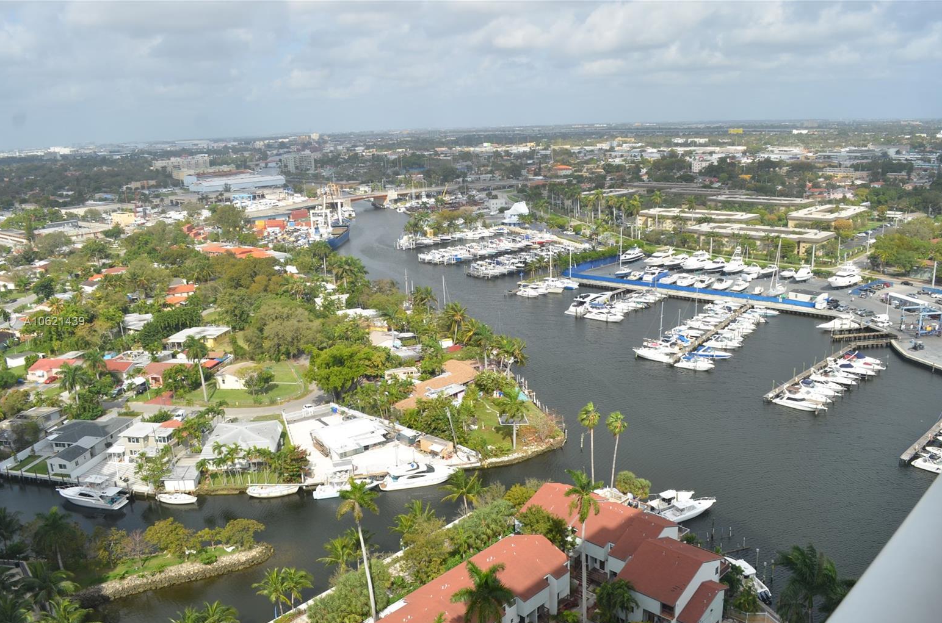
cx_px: 477
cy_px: 322
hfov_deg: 65.6
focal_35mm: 28
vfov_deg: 46.2
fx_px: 731
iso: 100
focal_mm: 18
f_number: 9
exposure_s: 1/320
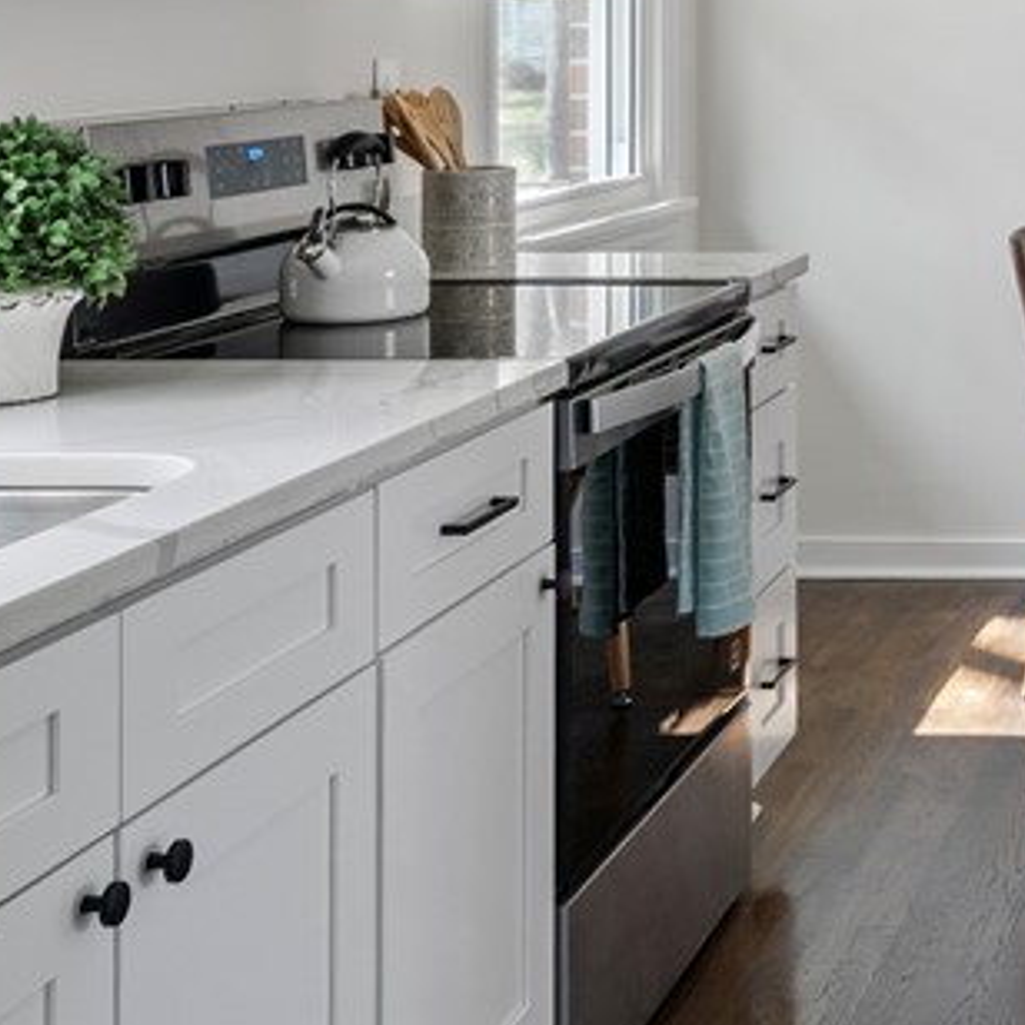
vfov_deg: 25.6
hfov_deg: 23.6
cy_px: -60
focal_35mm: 63
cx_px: 1388
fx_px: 2111
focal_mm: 21
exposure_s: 1/20
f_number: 8
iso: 640
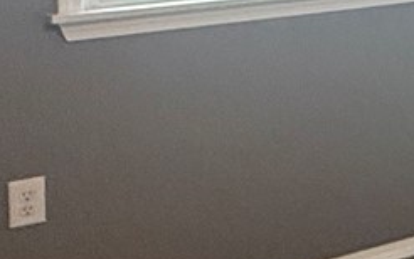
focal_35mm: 116
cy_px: -123
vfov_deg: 10.9
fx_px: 1309
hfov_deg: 12.8
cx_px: 1048
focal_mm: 2.22
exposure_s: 1/120
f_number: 2.2
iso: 250
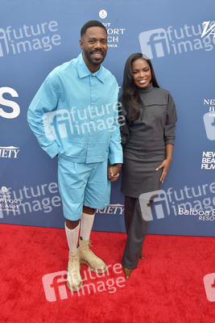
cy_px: 162
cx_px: 108
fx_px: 215
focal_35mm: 24
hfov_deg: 53.2
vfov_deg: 73.7
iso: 320
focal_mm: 24
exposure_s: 1/250
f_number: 7.1
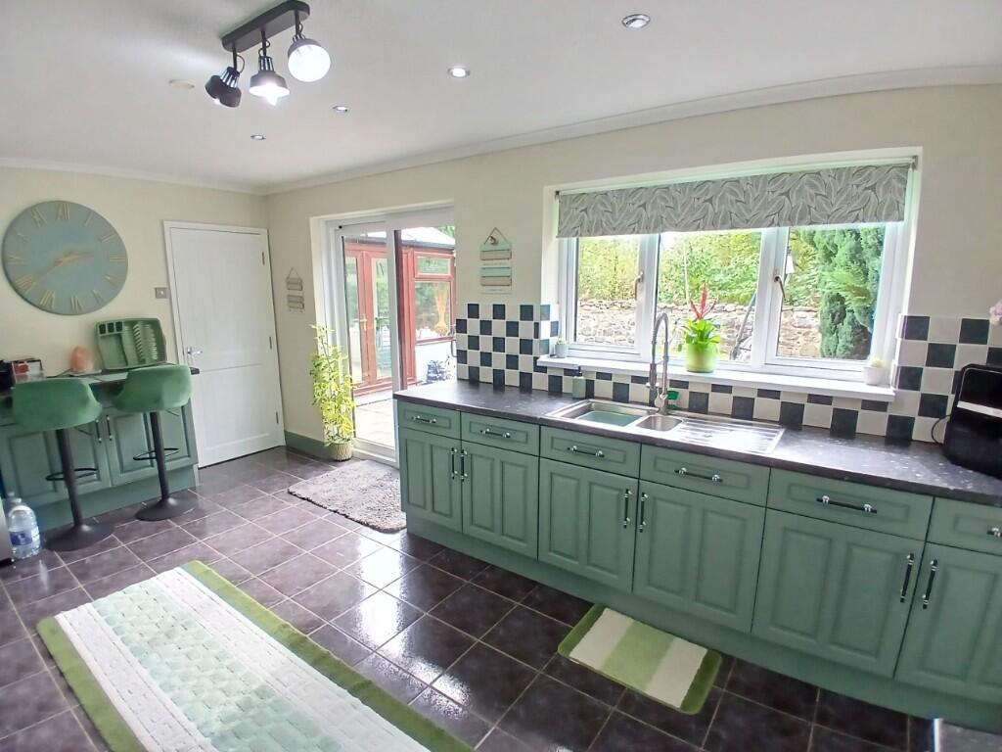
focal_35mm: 17
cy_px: 376
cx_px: 501
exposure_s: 1/33.3
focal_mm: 1.4
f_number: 2.2
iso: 80
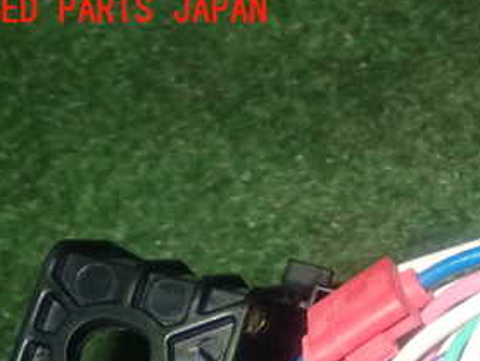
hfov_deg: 22.9
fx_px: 1138
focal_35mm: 82
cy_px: 378
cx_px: 471
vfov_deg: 17.5
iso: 320
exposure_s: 1/40
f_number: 8
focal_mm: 6.83
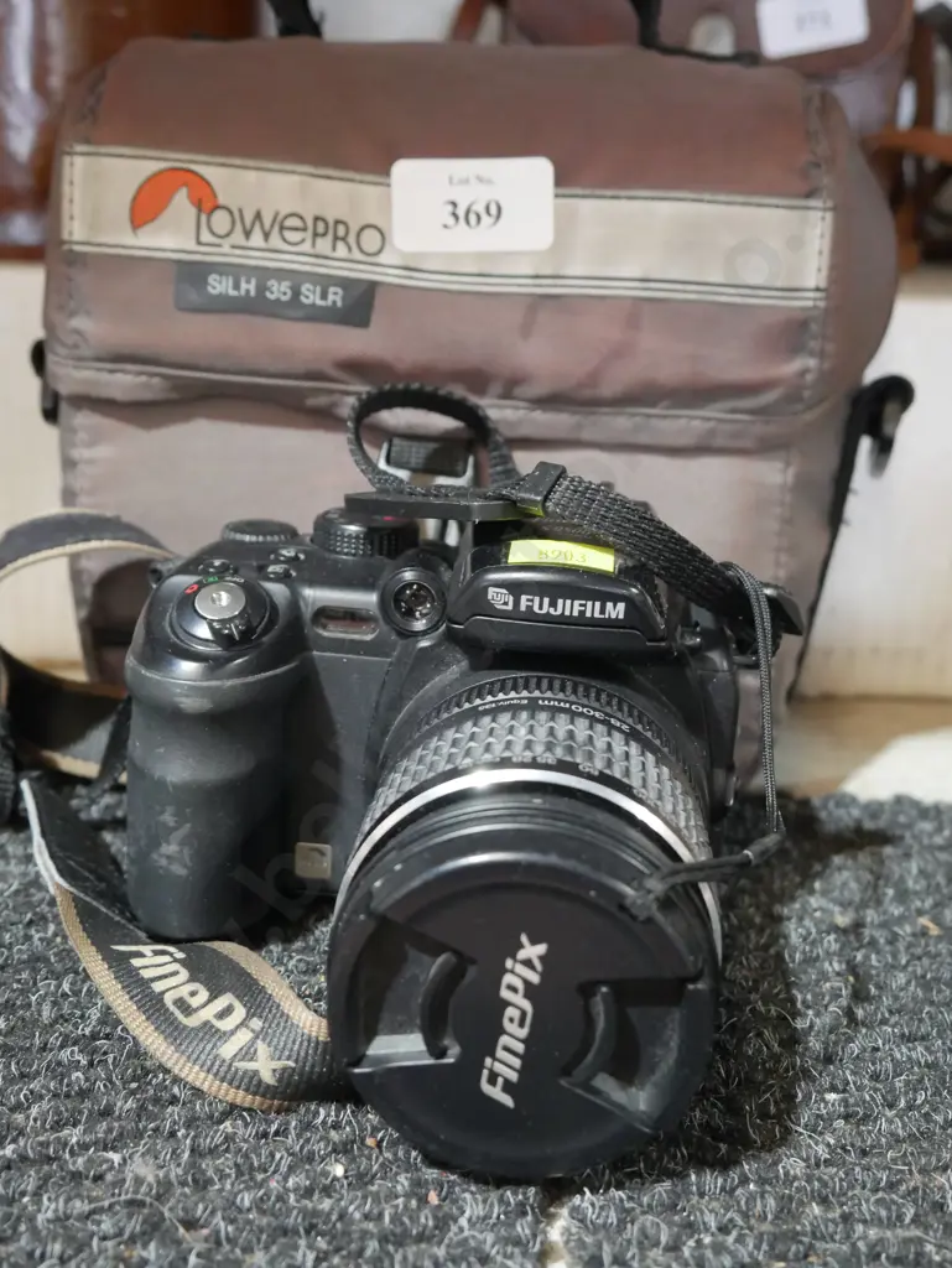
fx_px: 1466
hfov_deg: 36.0
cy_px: 634
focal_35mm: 40
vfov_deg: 46.8
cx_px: 476
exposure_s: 1/60
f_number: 4.5
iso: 2500
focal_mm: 20
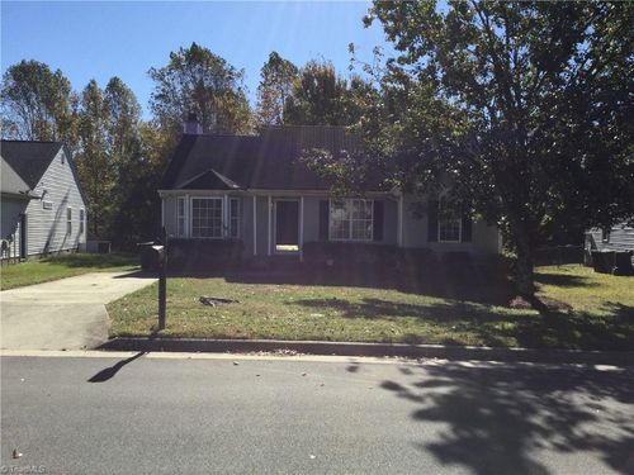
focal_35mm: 31
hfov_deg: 58.4
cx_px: 317
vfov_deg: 45.4
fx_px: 568
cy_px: 238
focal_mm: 3.3
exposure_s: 1/1381
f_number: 2.4
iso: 25
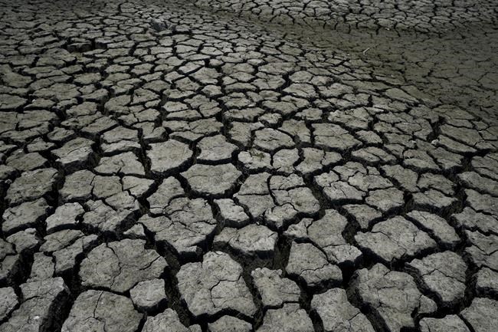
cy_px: 166
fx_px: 387
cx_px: 249
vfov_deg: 46.4
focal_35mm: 28
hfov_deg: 65.5
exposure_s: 1/2000
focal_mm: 28
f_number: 6.3
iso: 200
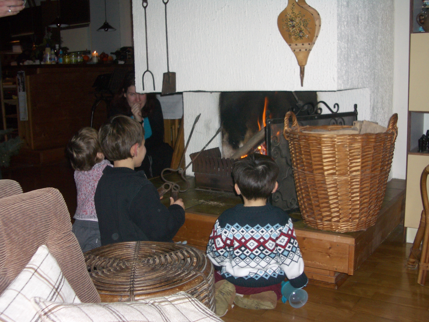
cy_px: 161
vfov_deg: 35.1
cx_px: 214
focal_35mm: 41
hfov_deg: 45.8
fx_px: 508
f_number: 2.8
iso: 100
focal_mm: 6.8
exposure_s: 1/60
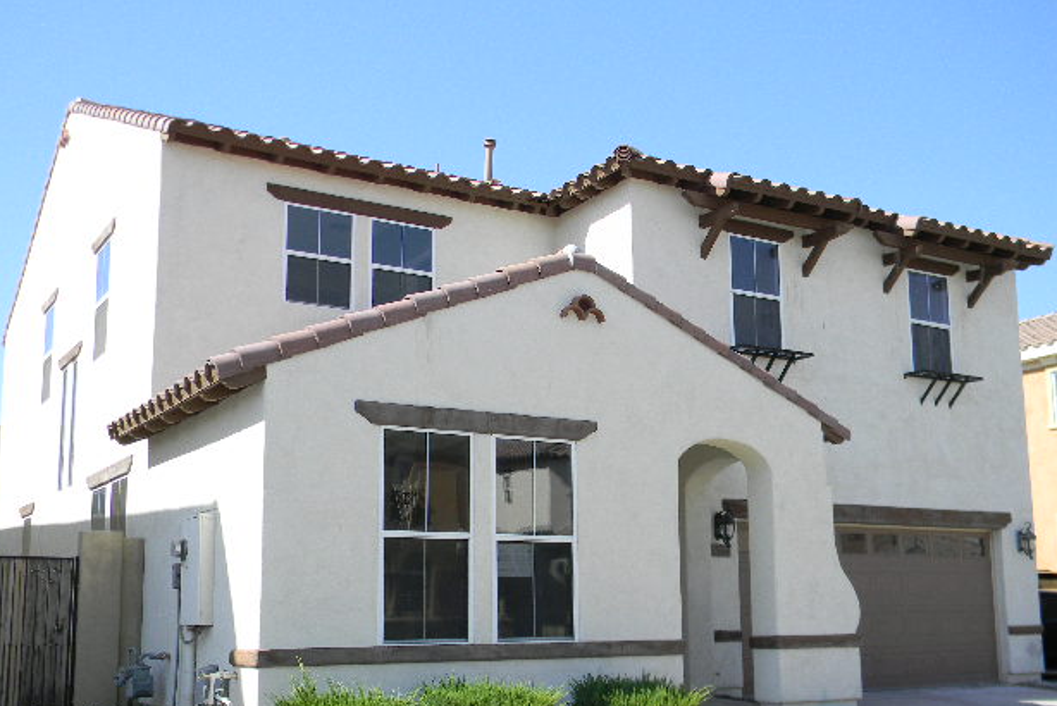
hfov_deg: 49.5
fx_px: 1146
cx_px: 523
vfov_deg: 34.2
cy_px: 398
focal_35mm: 39
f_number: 3.7
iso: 112
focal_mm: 6.4
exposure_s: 1/578
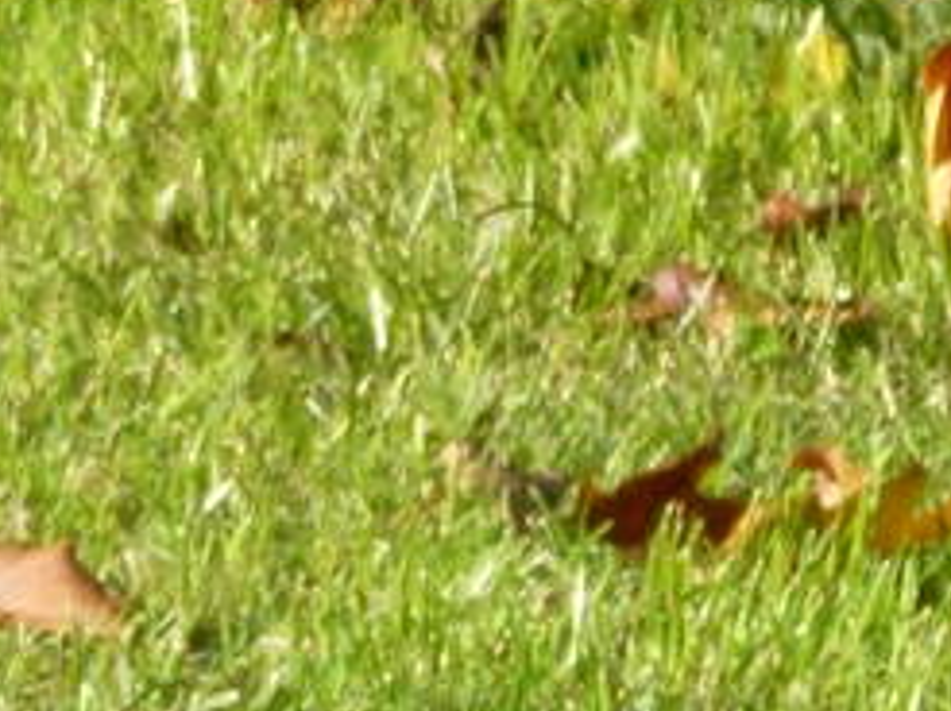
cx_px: 58
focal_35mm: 2500
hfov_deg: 0.8
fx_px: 68615
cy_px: 1148
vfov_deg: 0.6
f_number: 5.9
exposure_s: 1/160
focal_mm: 68.8
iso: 100
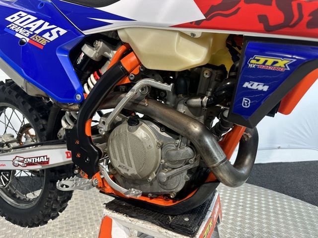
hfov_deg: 71.6
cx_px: 159
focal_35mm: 24
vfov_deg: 56.8
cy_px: 119
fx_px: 220
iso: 125
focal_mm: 6.86
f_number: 1.78
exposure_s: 1/50
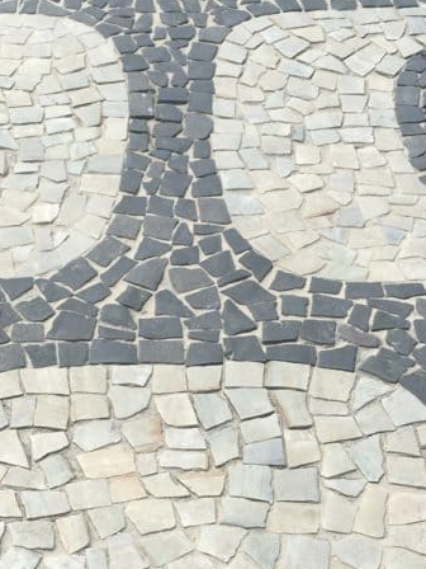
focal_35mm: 69
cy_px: 398
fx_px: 1132
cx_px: 150
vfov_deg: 27.9
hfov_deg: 21.2
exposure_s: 1/1166
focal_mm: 4.15
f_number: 2.2
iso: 25
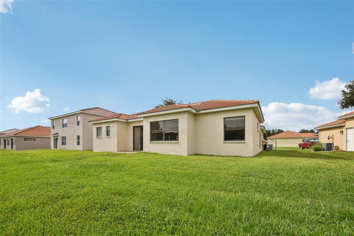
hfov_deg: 104.3
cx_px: 177
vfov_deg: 81.1
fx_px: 138
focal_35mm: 14
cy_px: 118
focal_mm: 14
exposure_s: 1/800
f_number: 8
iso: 400
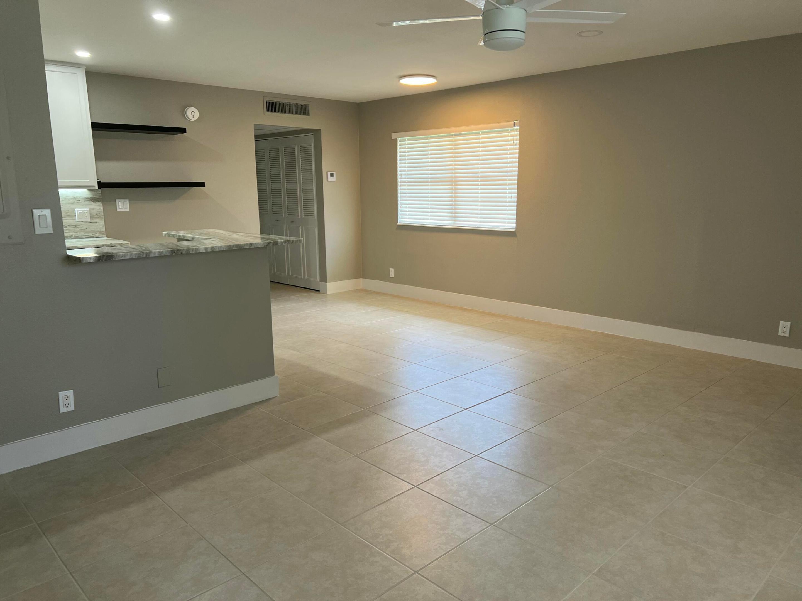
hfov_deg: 67.3
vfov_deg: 53.1
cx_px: 401
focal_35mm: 26
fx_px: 602
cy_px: 300
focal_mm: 5.7
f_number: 1.5
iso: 64
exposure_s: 1/60
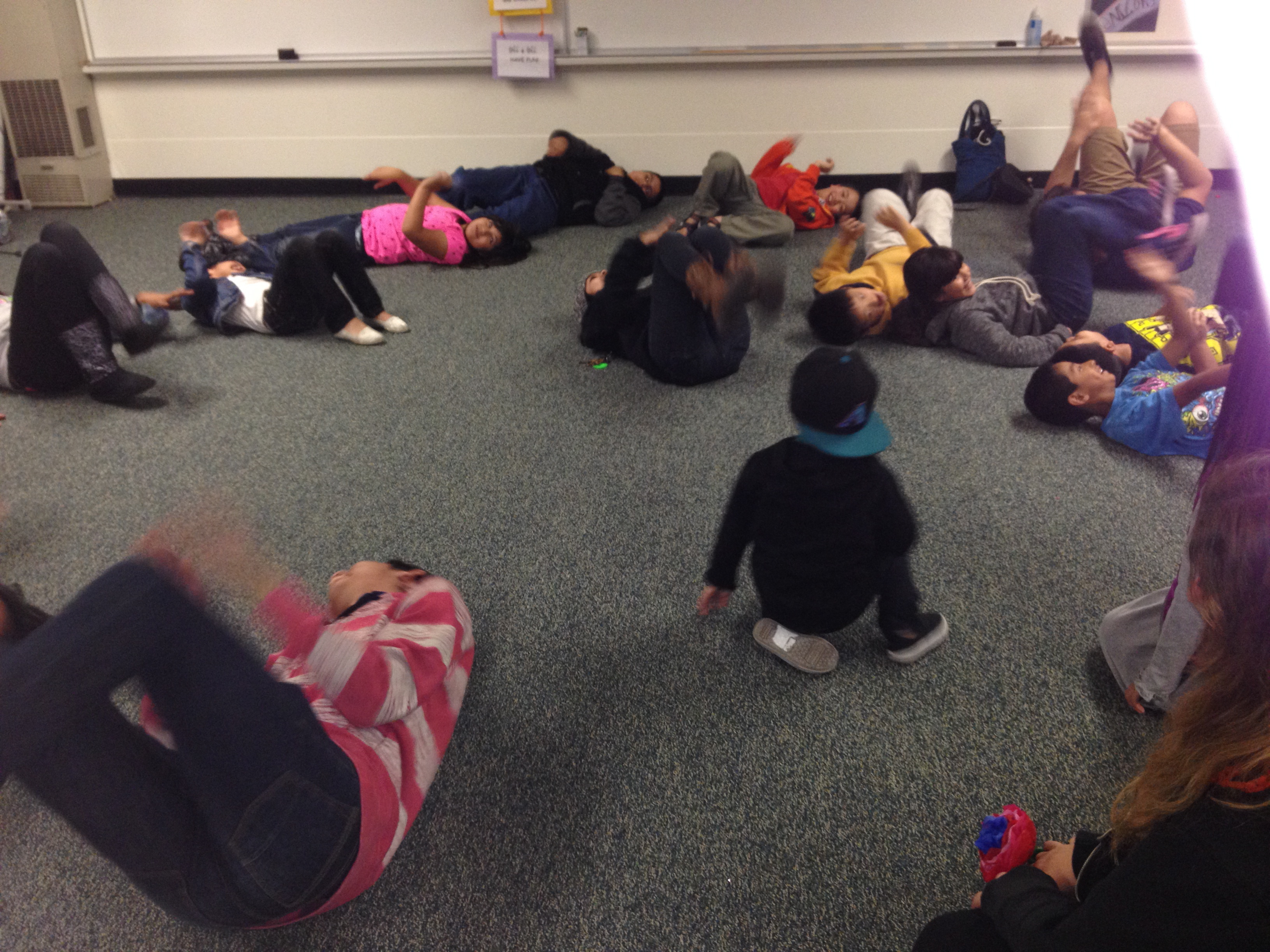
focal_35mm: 35
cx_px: 635
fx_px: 1284
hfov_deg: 52.6
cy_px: 476
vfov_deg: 40.7
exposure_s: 1/20
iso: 125
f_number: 2.4
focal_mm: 4.28
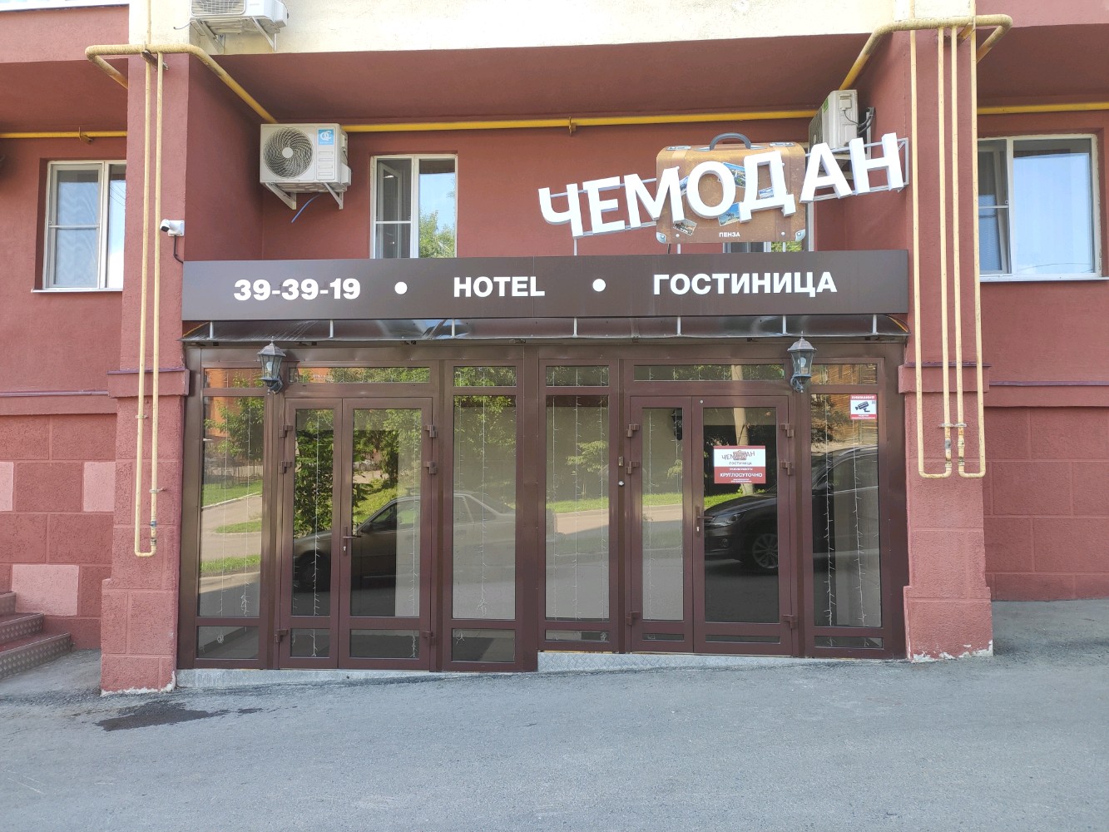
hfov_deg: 69.4
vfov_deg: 54.9
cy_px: 416
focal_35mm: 25
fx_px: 801
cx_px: 554
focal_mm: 4.74
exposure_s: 1/172
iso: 112
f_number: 1.79
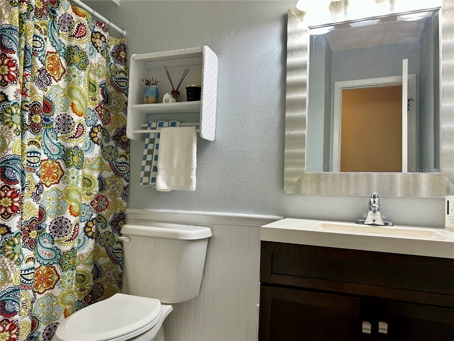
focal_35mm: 26
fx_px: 341
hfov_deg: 67.3
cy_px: 170
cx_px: 227
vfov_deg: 53.1
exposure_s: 1/120
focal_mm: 5.7
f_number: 1.5
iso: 125
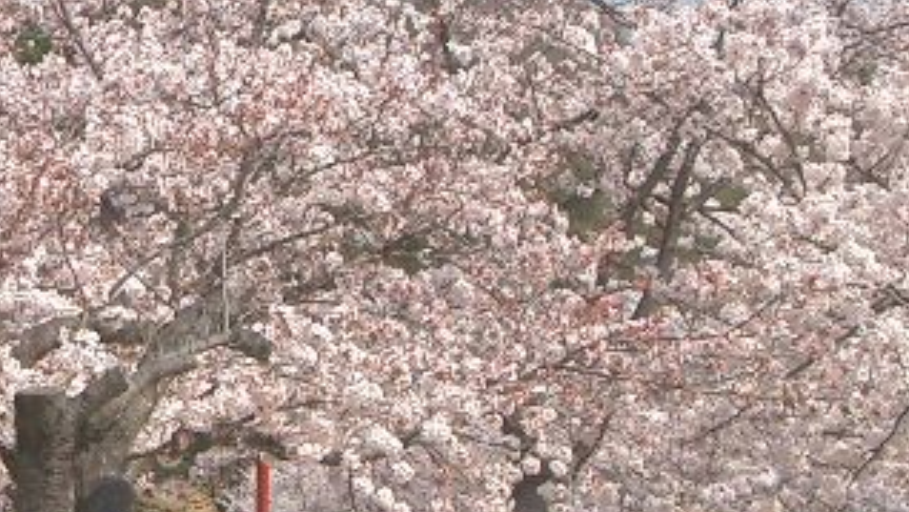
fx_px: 4098
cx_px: -3
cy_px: 40
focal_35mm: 170
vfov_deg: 7.1
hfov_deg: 12.5
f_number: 3.5
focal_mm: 10.2
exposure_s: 1/800
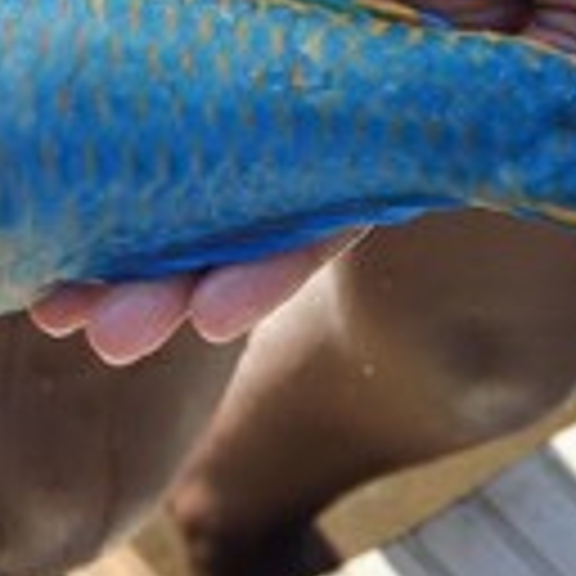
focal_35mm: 117
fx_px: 2203
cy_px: 180
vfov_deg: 14.9
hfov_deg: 14.8
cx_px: 148
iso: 200
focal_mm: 42
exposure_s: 1/250
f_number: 11
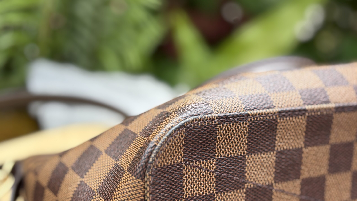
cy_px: 117
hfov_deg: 36.6
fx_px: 540
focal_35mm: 57
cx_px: 178
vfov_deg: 21.1
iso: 32
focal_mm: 5.96
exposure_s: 1/880
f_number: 1.6
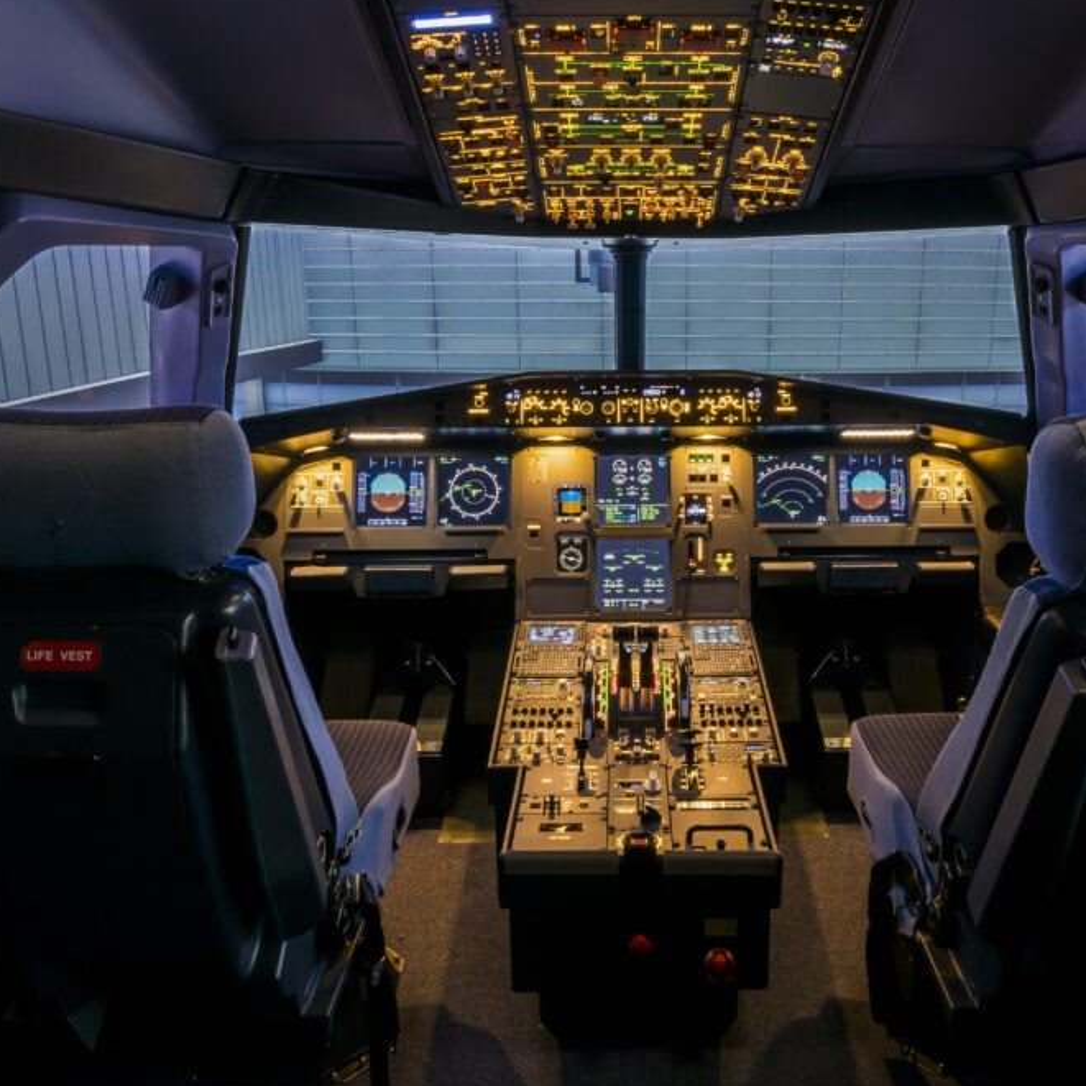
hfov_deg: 61.1
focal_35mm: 26
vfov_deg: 61.6
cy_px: 550
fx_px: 911
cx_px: 646
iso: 100
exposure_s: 15
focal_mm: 13
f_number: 11
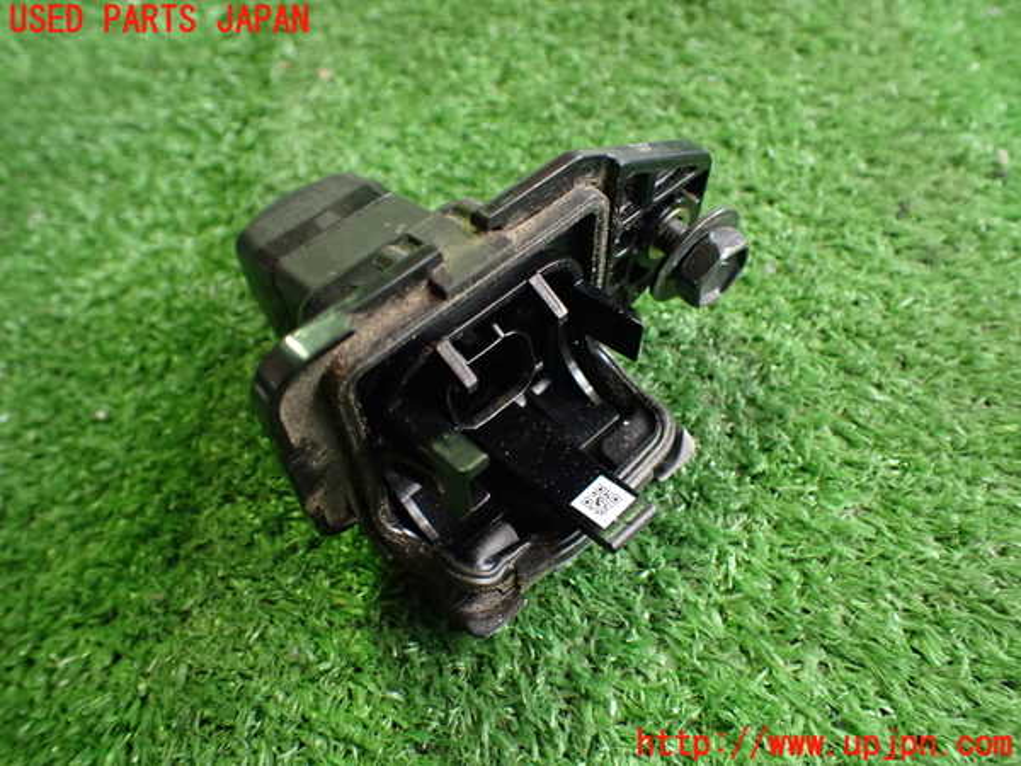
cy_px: 383
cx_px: 510
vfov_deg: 46.8
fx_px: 885
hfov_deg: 60.0
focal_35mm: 30
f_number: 2.3
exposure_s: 1/60
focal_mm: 5.4
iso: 800
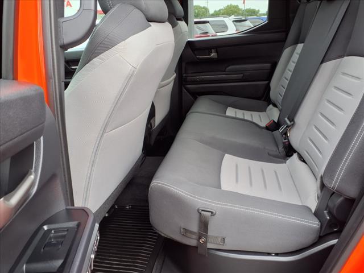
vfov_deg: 51.4
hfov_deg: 65.3
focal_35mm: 27
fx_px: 284
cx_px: 182
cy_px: 136
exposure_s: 1/120
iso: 40
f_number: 1.9
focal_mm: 3.58
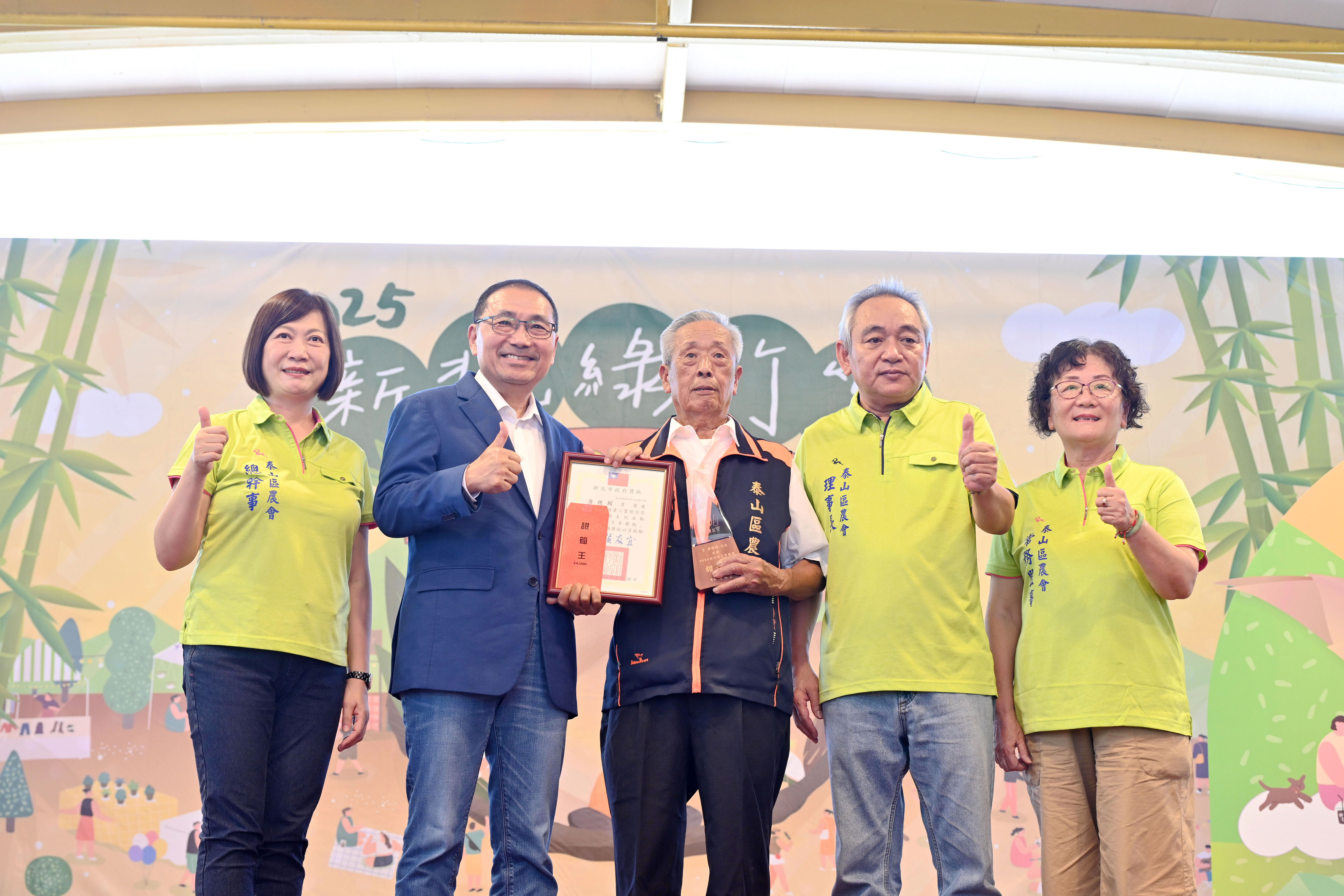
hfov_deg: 31.4
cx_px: 672
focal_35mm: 64
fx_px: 2389
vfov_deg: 21.2
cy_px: 448
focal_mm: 64
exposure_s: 1/125
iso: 450
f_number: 4.5
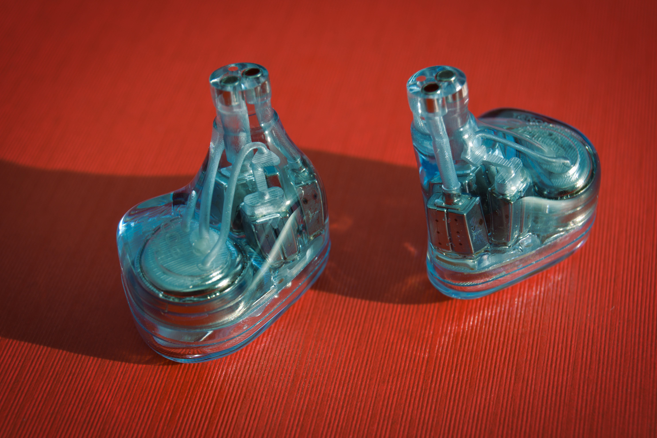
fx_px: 1524
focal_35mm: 84
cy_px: 218
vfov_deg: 16.4
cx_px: 331
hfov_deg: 24.3
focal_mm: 55
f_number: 10
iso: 100
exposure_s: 1/250
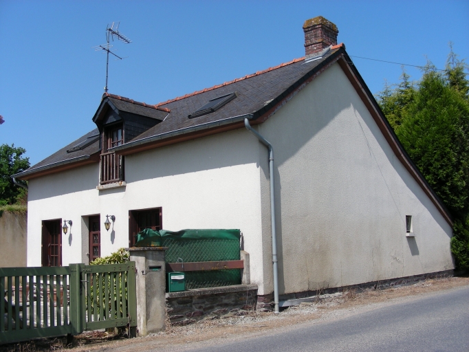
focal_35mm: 38
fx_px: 515
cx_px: 234
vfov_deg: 37.7
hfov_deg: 49.0
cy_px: 176
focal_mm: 6.3
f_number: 4
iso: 50
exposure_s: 1/548
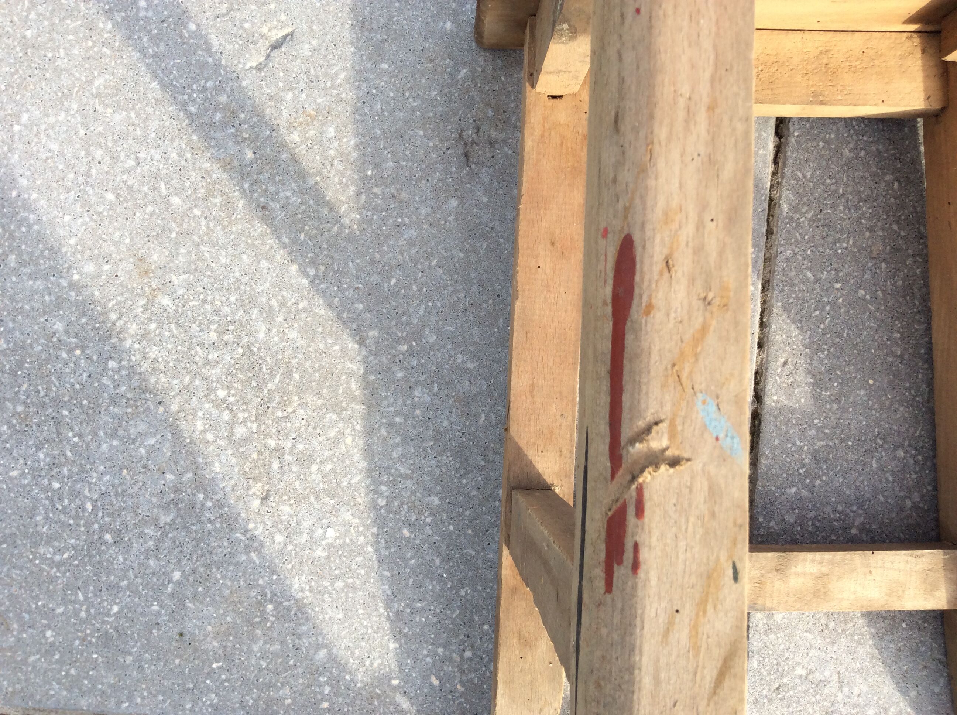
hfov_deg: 56.9
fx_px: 883
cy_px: 358
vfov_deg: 44.1
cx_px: 478
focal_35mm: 32
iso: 32
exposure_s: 1/414
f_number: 2.4
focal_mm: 3.3
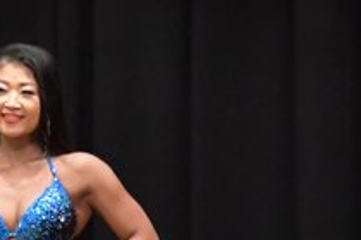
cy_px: 387
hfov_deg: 2.8
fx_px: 7470
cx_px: -30
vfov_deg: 1.8
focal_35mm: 745
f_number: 5.6
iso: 6400
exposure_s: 1/400
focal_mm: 135
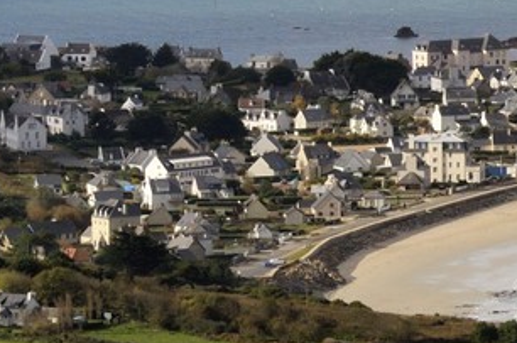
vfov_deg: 2.3
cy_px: -133
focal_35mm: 607
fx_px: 8703
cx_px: 1331
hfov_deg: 3.4
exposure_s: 1/800
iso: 800
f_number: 18
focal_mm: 116
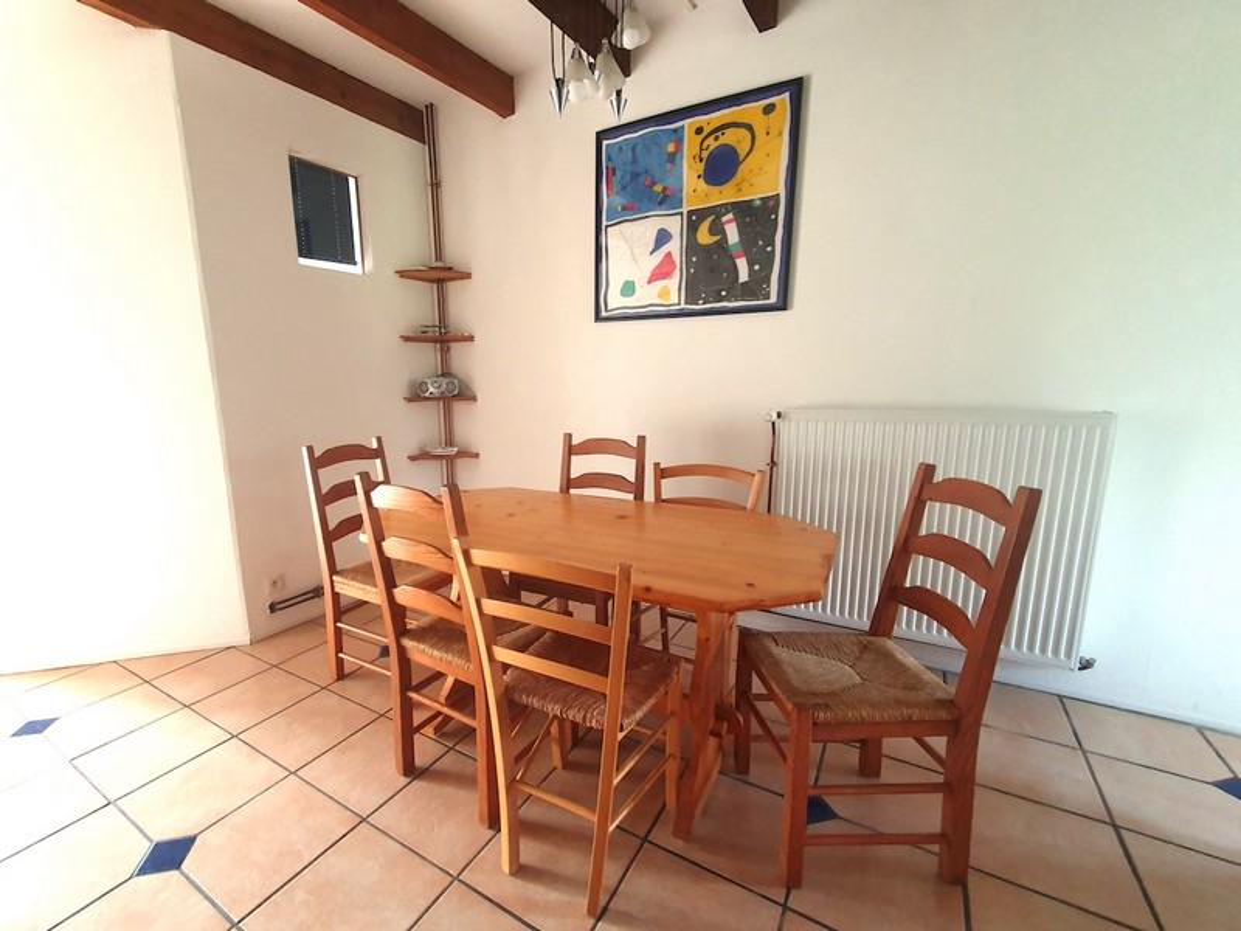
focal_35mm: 13
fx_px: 466
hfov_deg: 106.2
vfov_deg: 89.9
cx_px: 620
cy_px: 466
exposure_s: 1/60
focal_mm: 1.8
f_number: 2.2
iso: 250
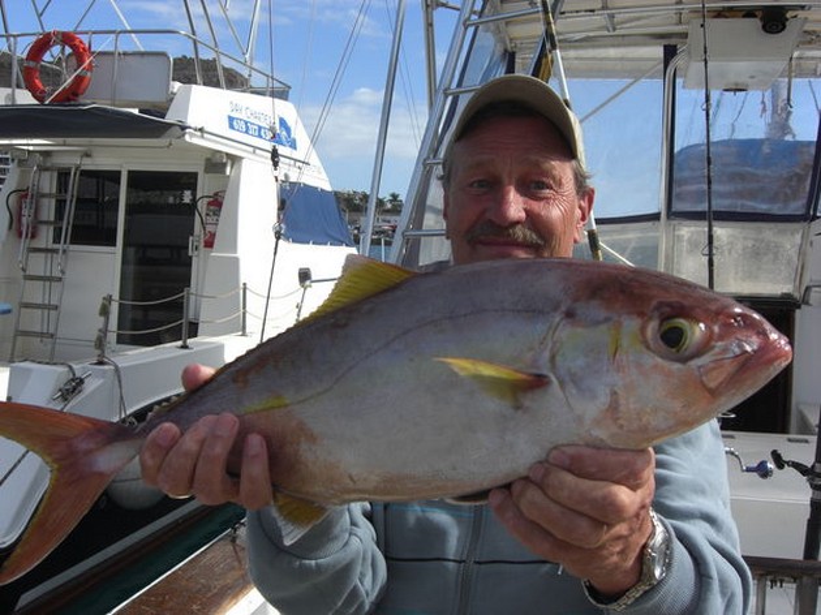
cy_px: 308
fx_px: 901
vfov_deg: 37.7
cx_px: 410
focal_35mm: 38
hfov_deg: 49.0
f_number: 4
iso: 80
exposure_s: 1/800
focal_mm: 7.9
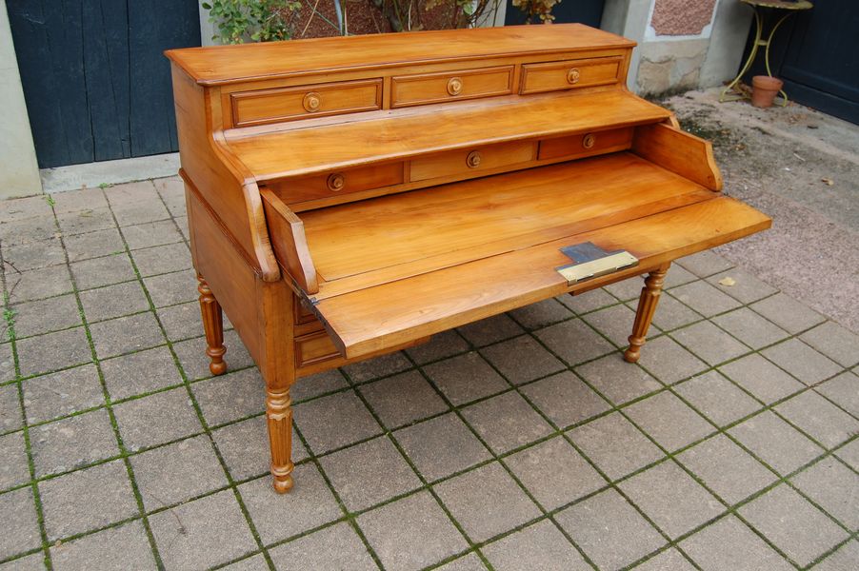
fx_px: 715
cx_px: 430
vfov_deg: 43.5
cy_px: 286
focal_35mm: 30
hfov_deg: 62.0
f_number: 6.3
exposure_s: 1/160
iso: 200
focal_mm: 20
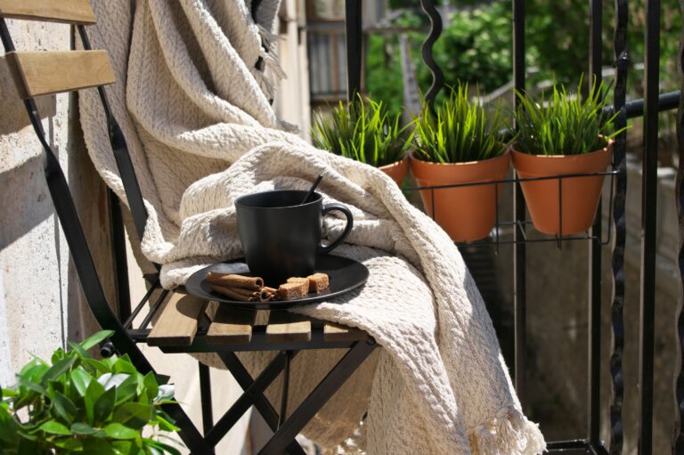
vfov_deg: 27.5
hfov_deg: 40.4
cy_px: 228
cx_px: 342
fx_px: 930
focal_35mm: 49
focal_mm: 32.5
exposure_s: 1/1500
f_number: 4.5
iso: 100
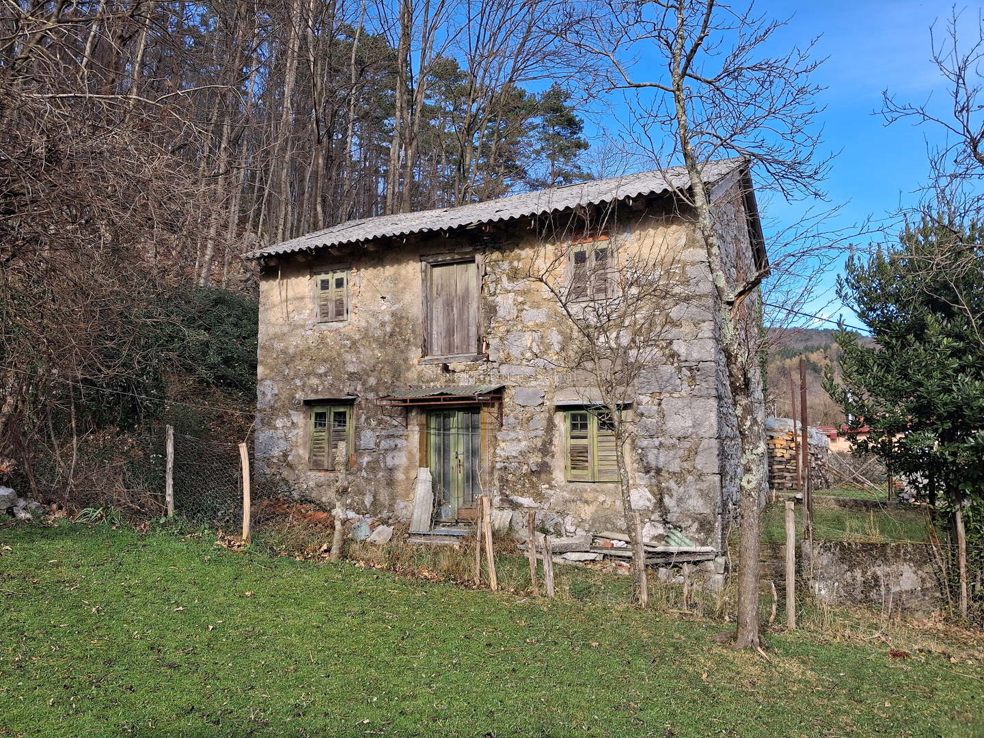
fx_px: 768
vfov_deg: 51.4
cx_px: 492
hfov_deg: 65.3
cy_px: 369
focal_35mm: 27
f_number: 1.8
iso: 25
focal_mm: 4
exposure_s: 1/230
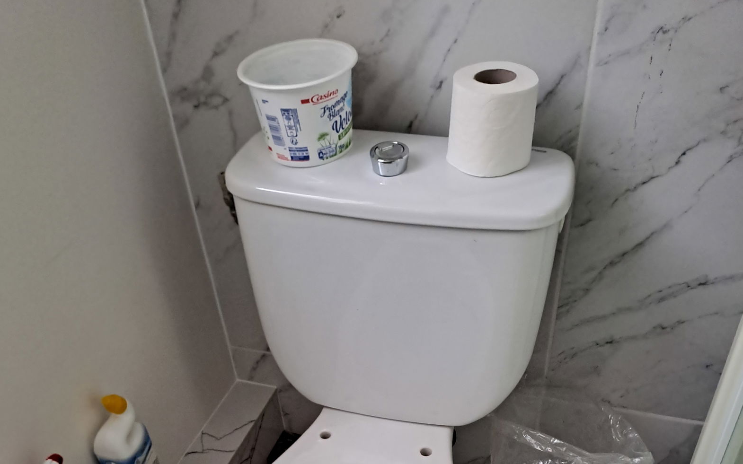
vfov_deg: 32.0
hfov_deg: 54.0
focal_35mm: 36
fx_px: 729
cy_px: 484
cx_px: 372
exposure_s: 1/25
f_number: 1.8
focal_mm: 4.65
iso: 500
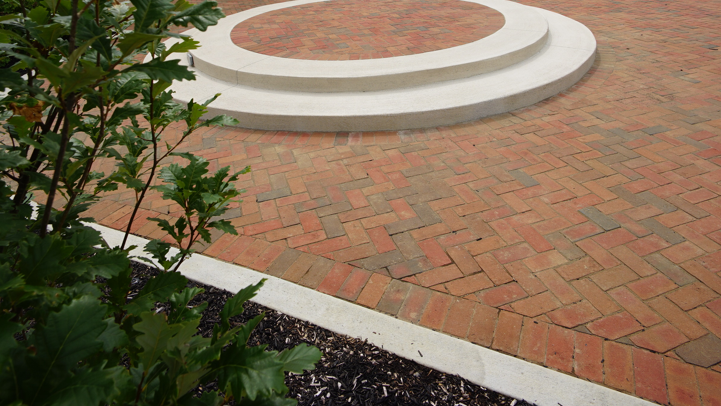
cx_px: 371
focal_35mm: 24
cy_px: 63
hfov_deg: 76.3
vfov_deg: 44.6
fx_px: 459
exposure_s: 1/250
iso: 100
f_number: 9
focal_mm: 15
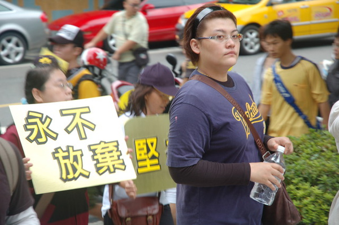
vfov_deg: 13.0
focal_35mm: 105
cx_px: 170
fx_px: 988
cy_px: 112
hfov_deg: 19.5
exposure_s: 1/50
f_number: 4.5
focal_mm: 70
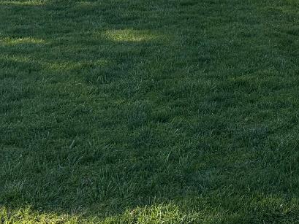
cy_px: -34
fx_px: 760
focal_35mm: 88
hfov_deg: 20.7
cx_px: 360
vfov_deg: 16.2
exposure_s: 1/1855
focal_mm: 6.76
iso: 100
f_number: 1.78
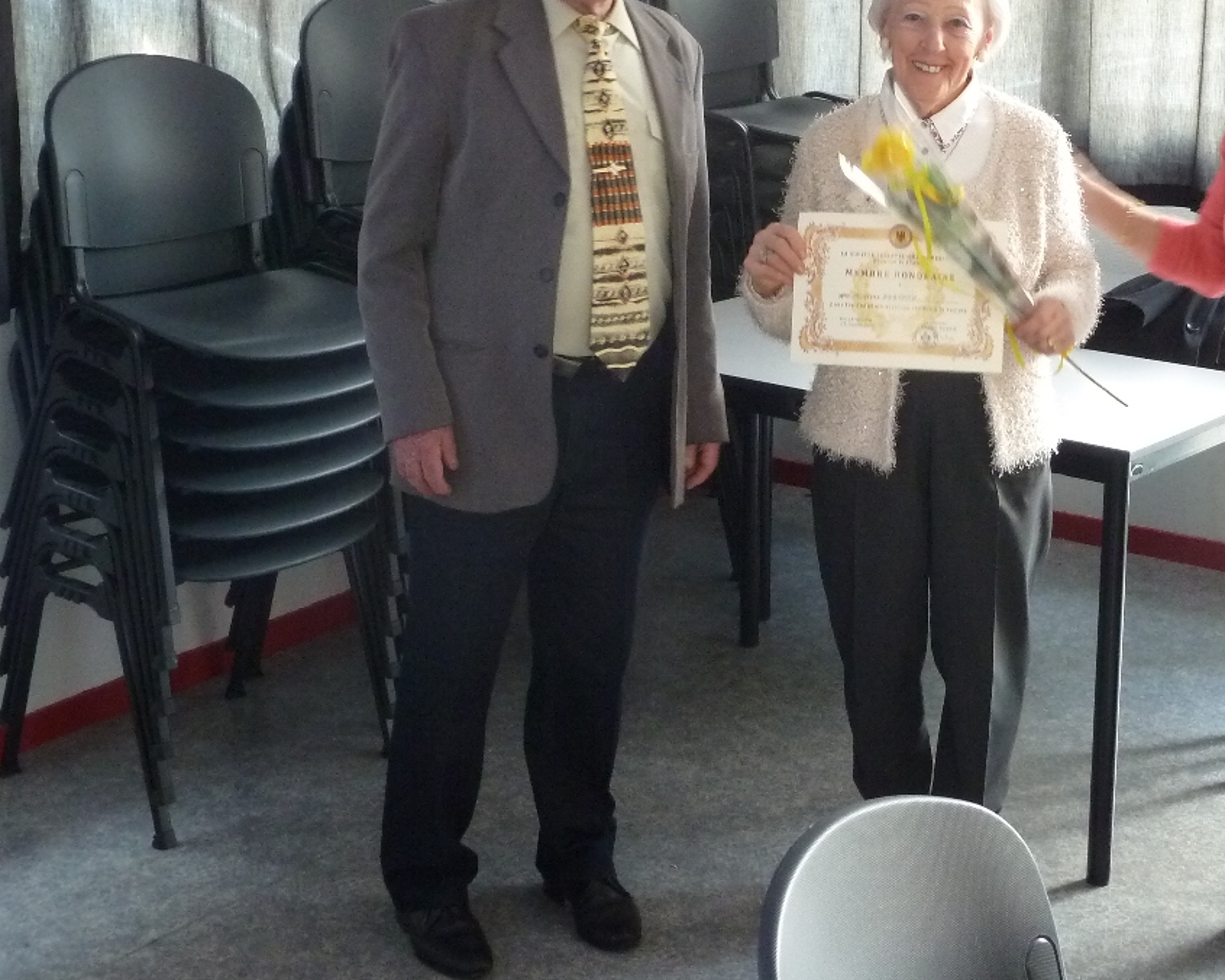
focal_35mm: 62
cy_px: 305
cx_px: 752
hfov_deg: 30.4
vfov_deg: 24.4
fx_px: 2248
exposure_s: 1/10
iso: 400
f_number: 3.7
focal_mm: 6.9
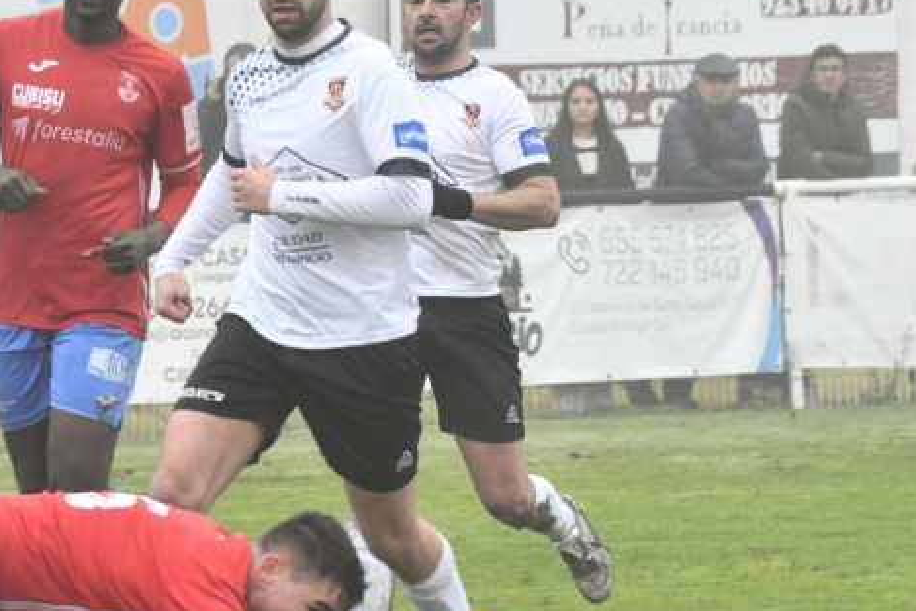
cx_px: 200
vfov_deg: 2.4
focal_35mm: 564
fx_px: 14350
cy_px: 253
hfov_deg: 3.7
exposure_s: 1/400
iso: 1600
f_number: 10
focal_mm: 220
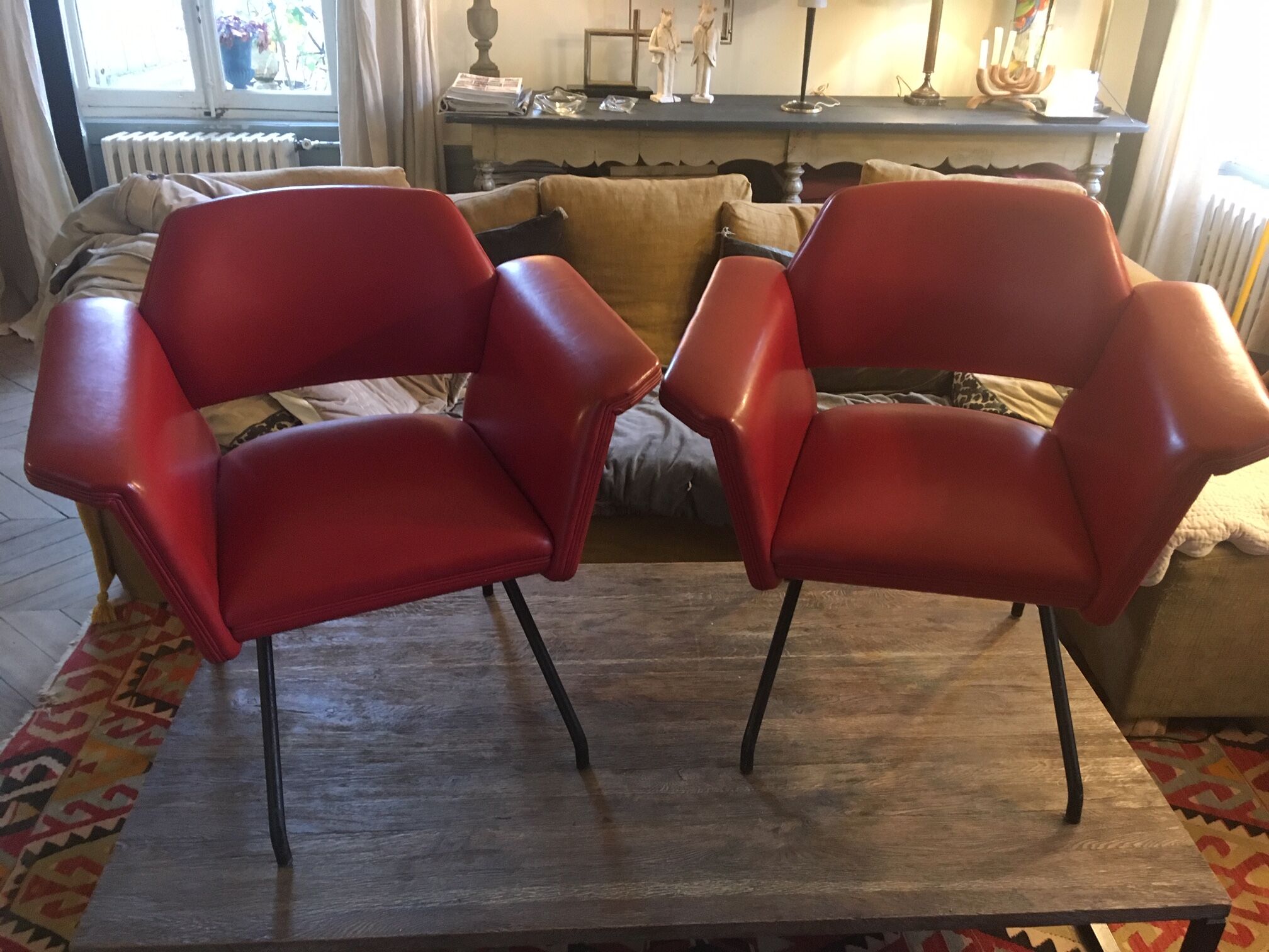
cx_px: 634
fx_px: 1063
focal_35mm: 29
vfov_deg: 48.2
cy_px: 476
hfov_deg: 61.7
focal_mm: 4.15
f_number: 2.2
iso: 200
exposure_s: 1/17
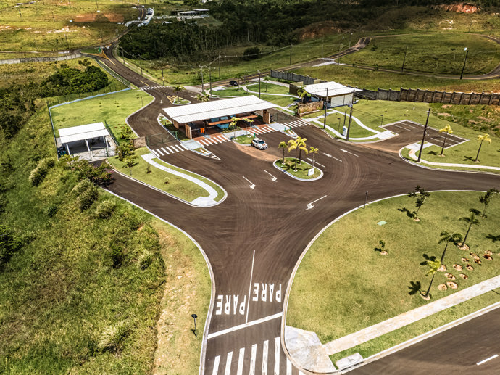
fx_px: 347
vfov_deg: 56.8
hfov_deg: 71.6
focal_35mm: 24
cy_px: 188
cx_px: 250
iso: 400
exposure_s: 1/400
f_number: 3.5
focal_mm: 12.29
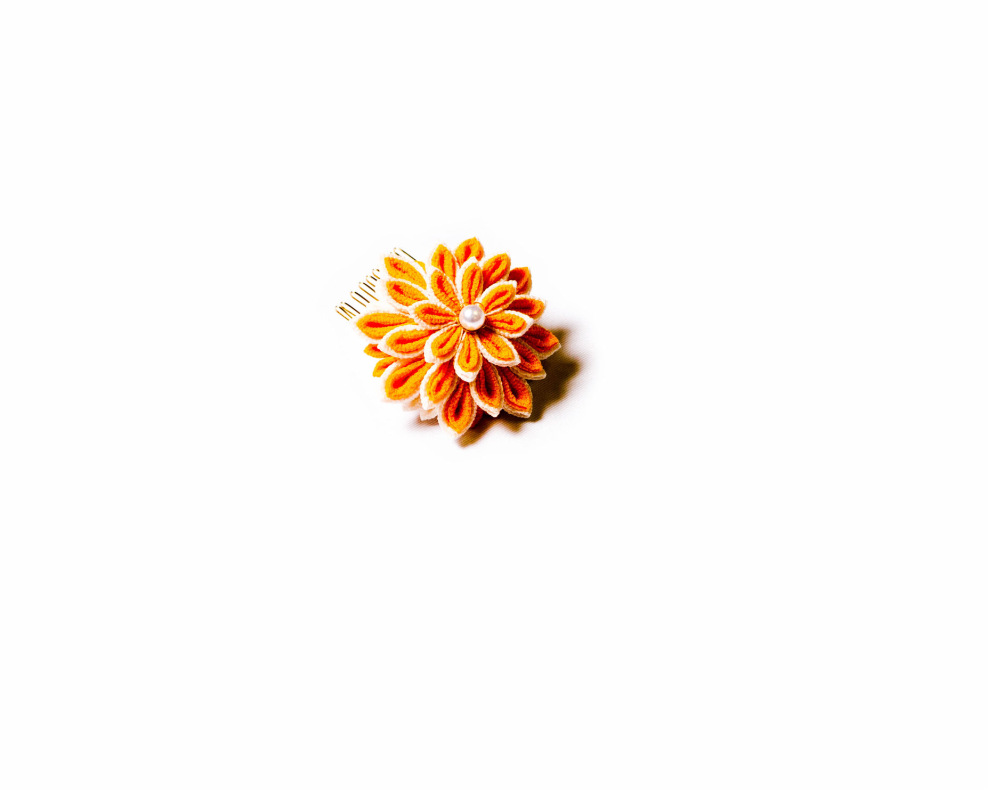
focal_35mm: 107
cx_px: 668
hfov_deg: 17.9
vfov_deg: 14.4
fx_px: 3118
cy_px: 353
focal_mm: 55
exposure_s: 1/200
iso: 640
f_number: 5.6
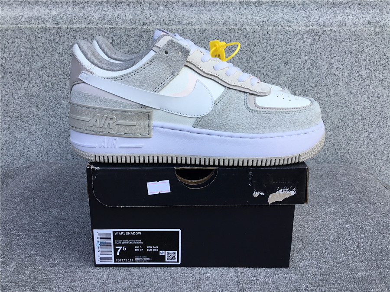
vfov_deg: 45.4
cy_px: 146
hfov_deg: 58.4
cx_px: 195
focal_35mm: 31
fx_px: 349
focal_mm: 3.3
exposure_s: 1/173
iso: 25
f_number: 2.4
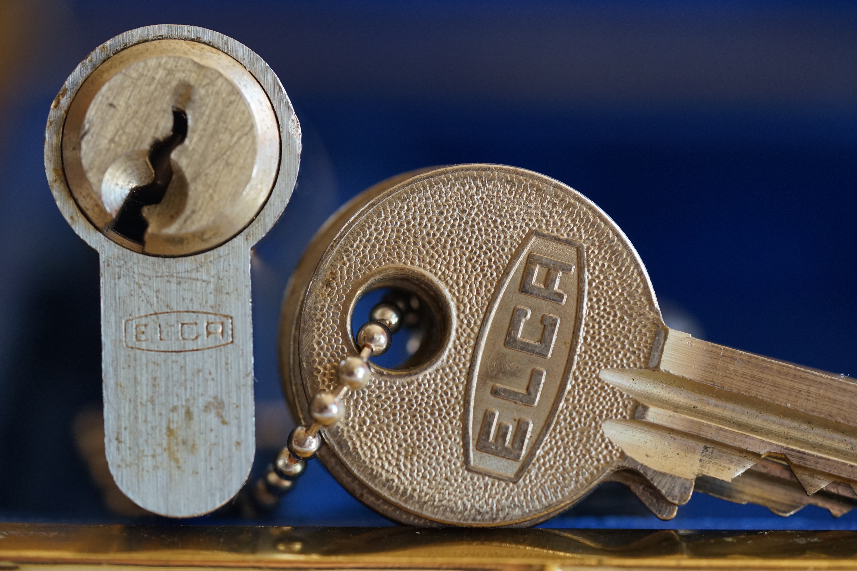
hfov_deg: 22.6
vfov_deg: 15.2
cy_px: 286
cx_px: 428
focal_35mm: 90
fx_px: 2142
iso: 1600
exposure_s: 1/100
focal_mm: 90
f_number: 4
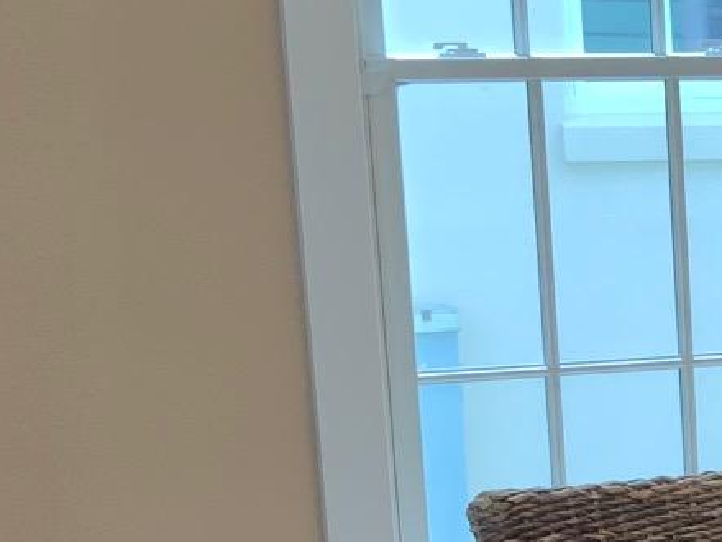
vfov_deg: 10.9
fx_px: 2774
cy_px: 659
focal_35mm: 133
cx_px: 1140
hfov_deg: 13.8
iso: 40
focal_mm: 3
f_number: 1.8
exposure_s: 1/120
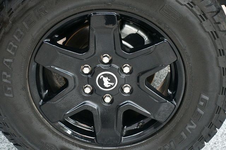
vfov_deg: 18.2
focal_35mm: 75
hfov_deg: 27.0
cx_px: 113
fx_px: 471
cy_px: 75
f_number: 4.8
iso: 6400
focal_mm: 50
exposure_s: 1/60
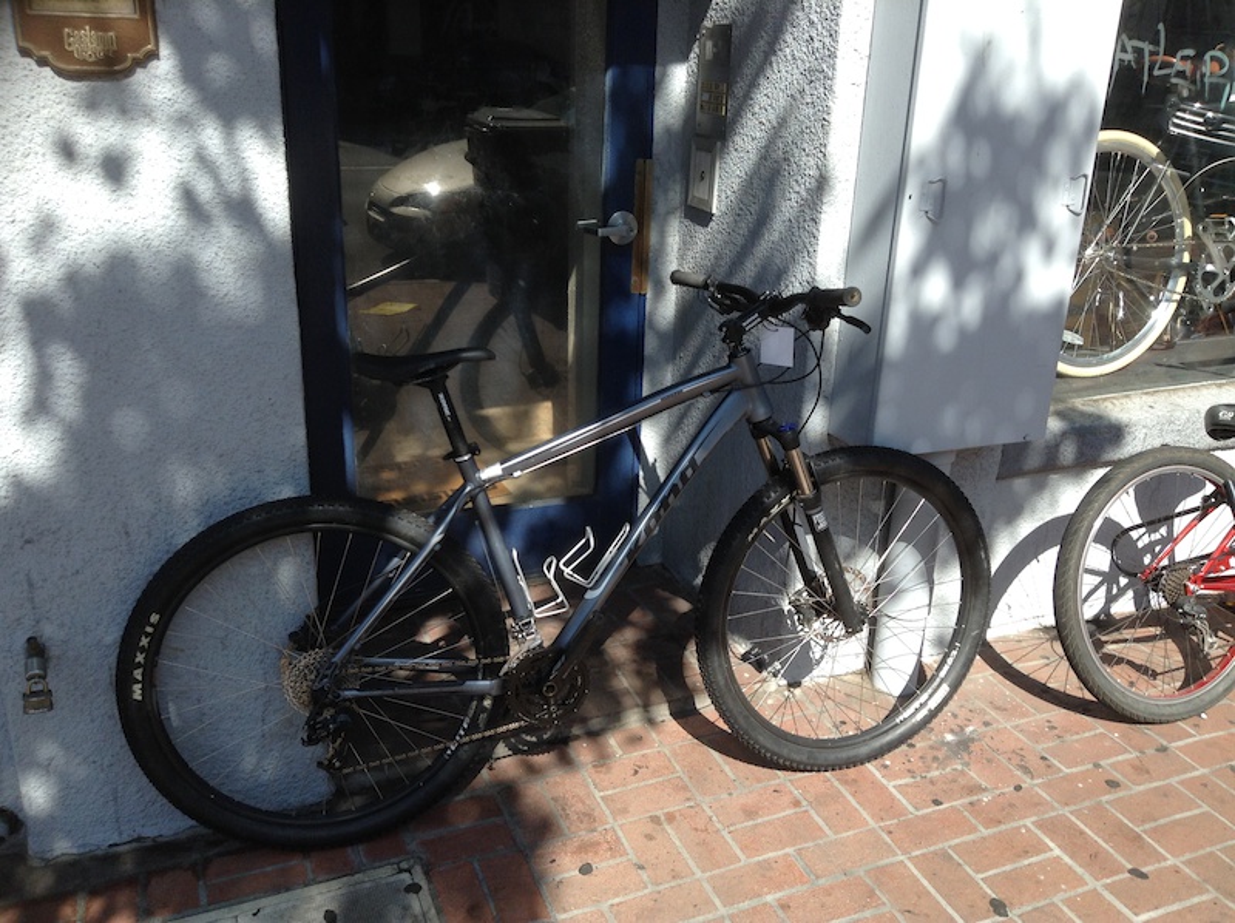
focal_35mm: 33
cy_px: 462
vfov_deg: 42.9
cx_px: 618
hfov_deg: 55.4
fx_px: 1176
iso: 32
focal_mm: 3.3
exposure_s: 1/531
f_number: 2.4
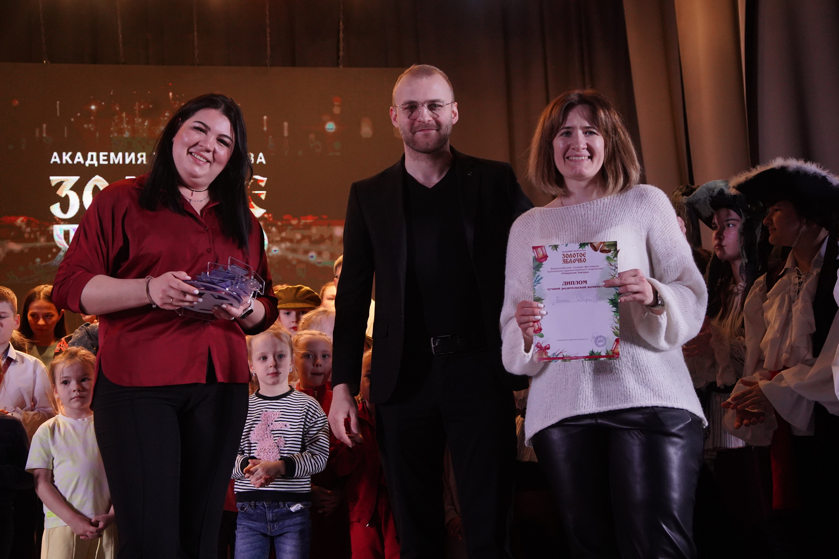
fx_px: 1165
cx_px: 420
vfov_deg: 27.0
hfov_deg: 39.6
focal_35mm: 50
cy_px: 280
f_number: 5
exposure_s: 1/400
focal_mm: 50
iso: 3200
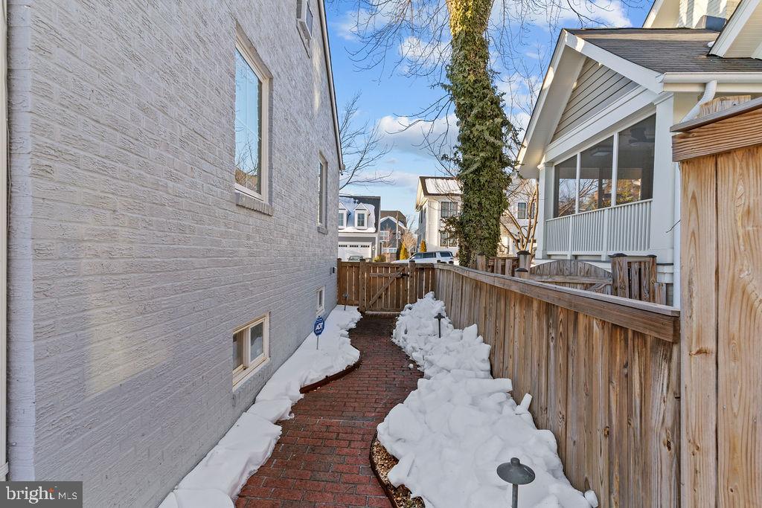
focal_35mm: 17
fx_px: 360
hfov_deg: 93.3
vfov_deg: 70.5
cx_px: 381
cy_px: 254
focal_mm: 17
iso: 320
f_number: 9
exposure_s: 1/60
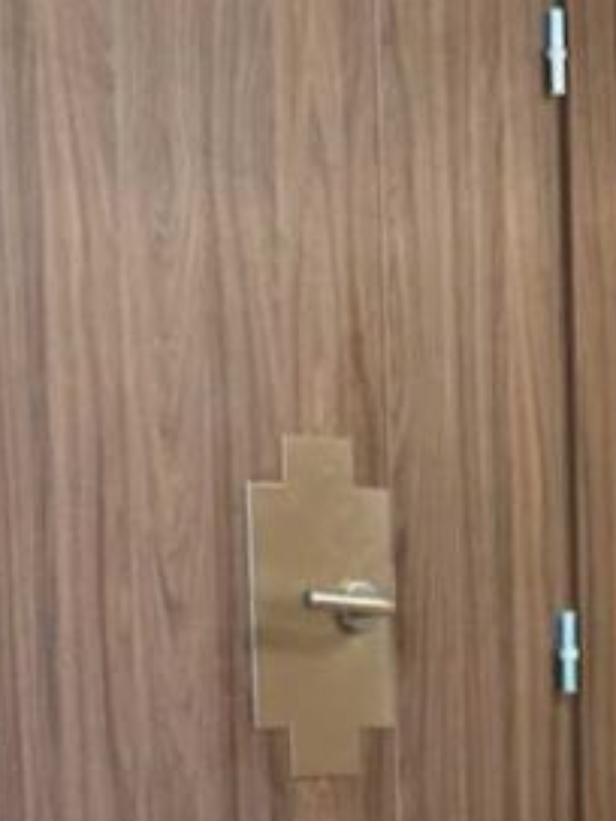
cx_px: 879
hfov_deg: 8.1
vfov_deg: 10.6
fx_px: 4295
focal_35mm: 181
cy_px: 1156
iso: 160
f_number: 1.78
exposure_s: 1/50
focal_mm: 6.76
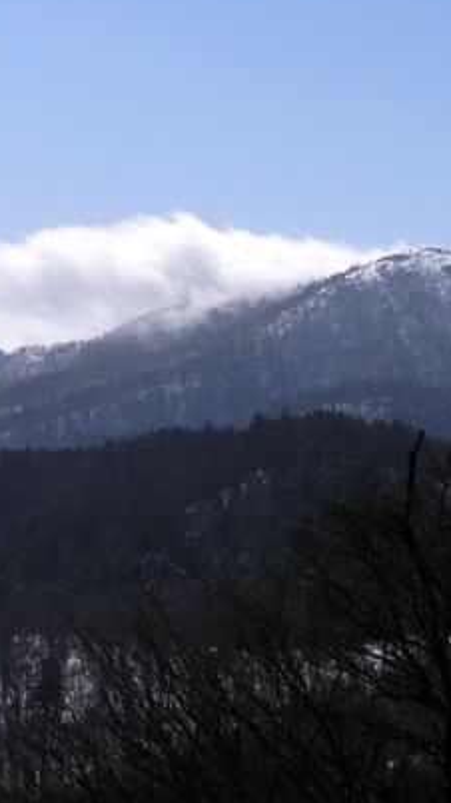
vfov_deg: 18.3
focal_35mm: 117
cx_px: 138
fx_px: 2488
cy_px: 380
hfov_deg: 10.3
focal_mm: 9.8
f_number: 11.6
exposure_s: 1/500
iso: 80
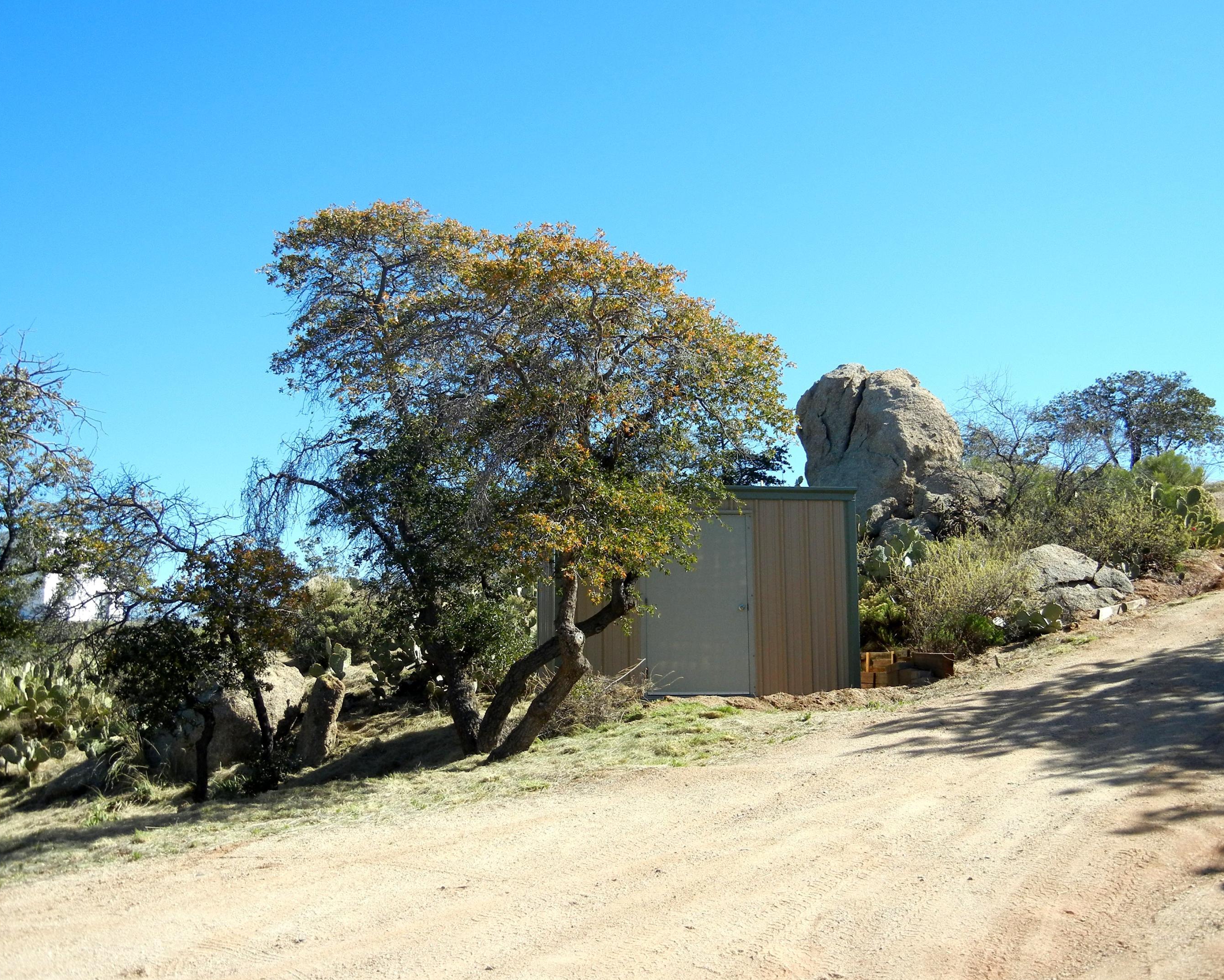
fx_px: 1340
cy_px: 483
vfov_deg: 40.1
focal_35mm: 37
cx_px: 625
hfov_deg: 49.1
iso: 160
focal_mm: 6.2
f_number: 7.2
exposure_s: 1/268
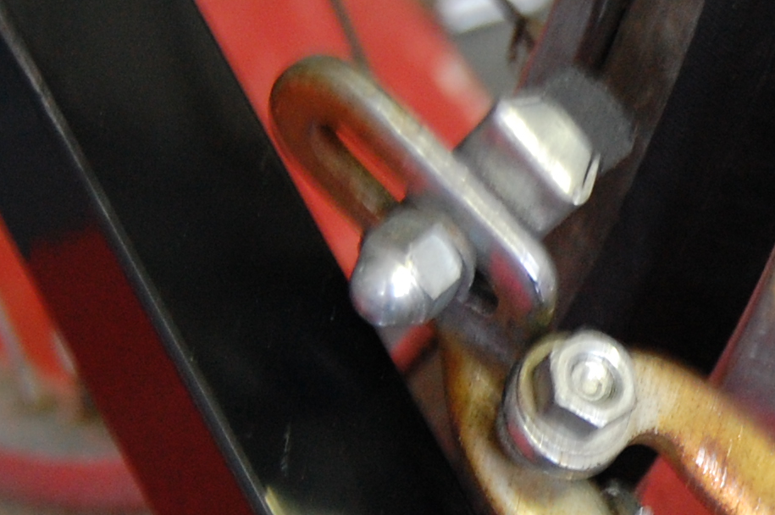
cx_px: 728
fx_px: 3183
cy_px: 472
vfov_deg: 9.2
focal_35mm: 148
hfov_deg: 13.7
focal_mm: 30
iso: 800
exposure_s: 1/10
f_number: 4.2
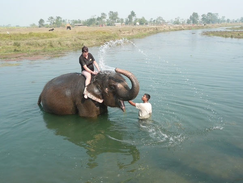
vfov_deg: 39.7
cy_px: 92
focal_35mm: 36
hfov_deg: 51.4
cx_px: 122
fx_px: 253
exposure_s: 1/400
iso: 100
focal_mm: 5.8
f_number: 3.7
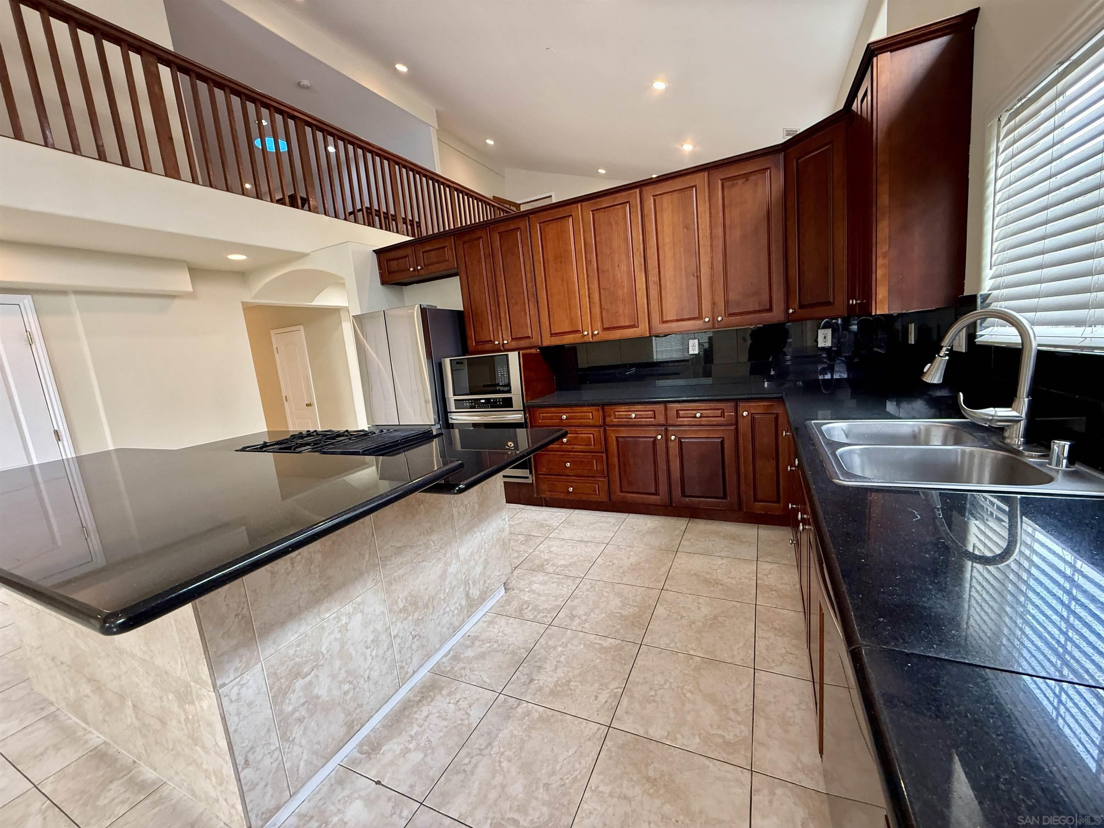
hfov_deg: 102.1
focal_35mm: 14
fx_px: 446
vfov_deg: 85.7
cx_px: 552
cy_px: 414
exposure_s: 1/60
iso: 250
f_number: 2.2
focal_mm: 2.22
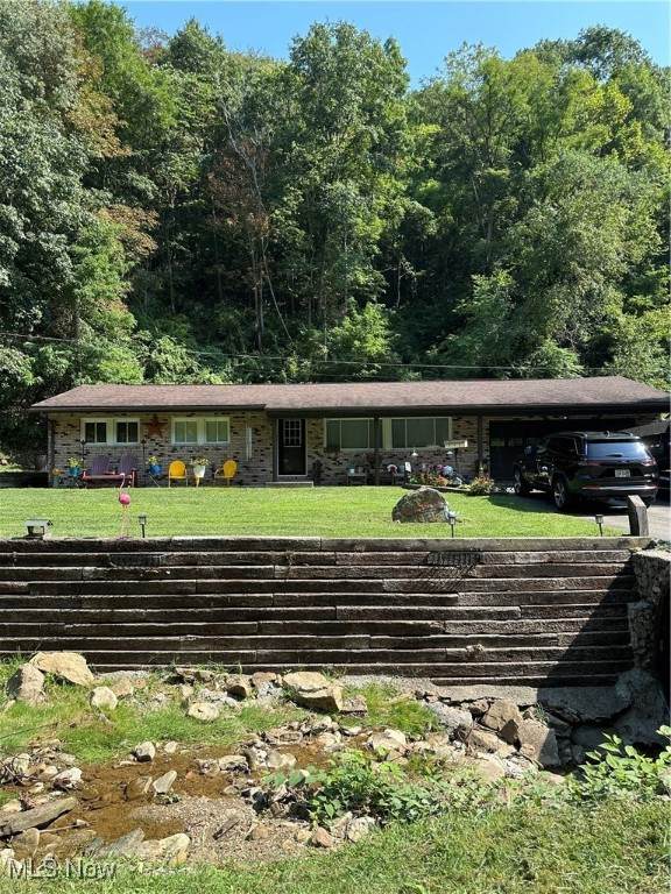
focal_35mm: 24
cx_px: 336
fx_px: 620
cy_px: 447
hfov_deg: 56.8
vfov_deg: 71.6
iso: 80
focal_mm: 6.86
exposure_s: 1/1157
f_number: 1.78
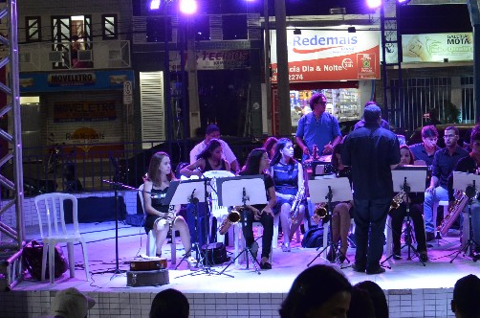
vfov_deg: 13.0
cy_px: 58
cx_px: 366
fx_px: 1383
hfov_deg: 19.5
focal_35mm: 104
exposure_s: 1/30
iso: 1100
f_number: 4.2
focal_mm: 34
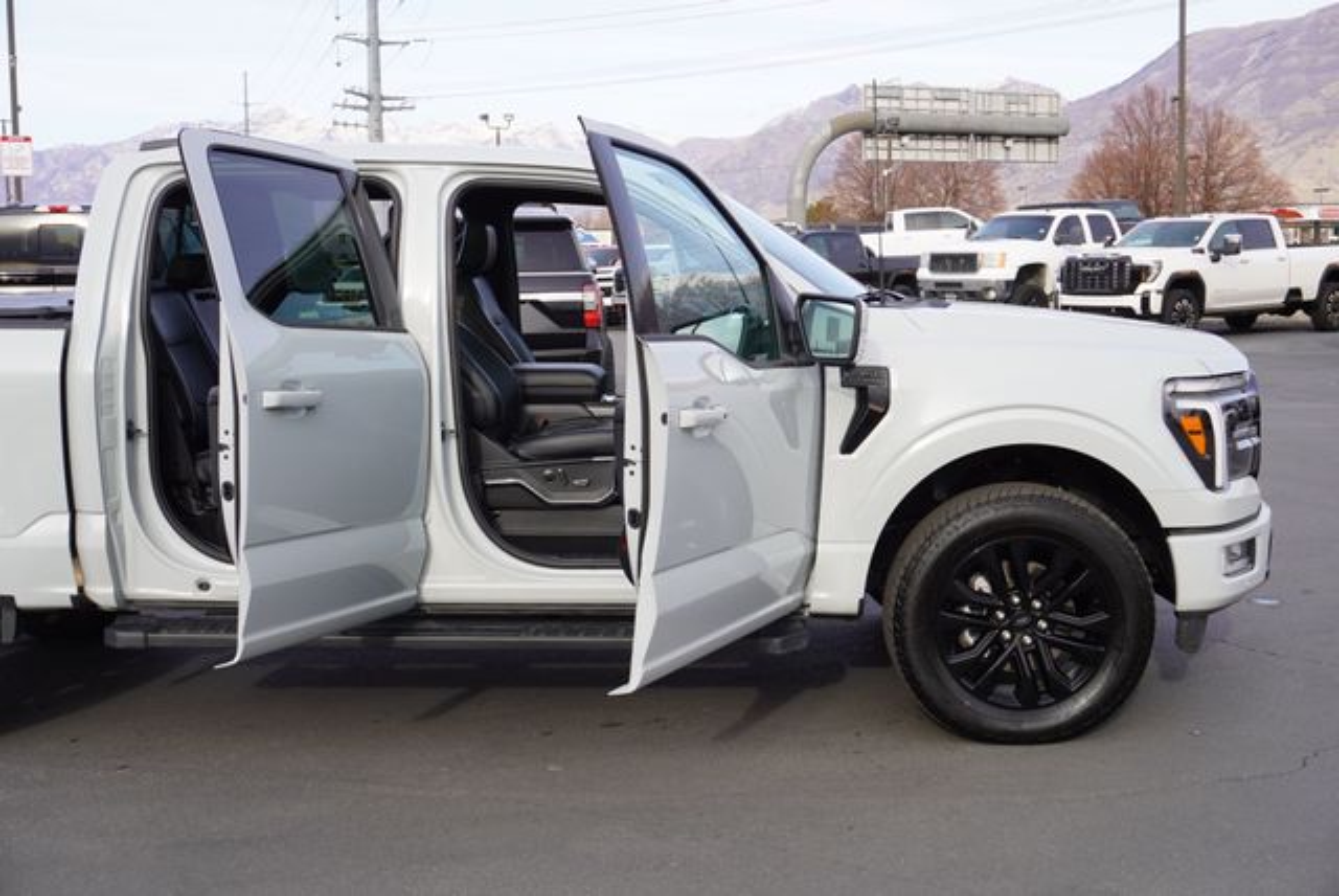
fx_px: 1619
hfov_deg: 44.9
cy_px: 448
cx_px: 670
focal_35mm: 44
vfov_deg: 30.9
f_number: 7.1
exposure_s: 1/100
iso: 100
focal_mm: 29
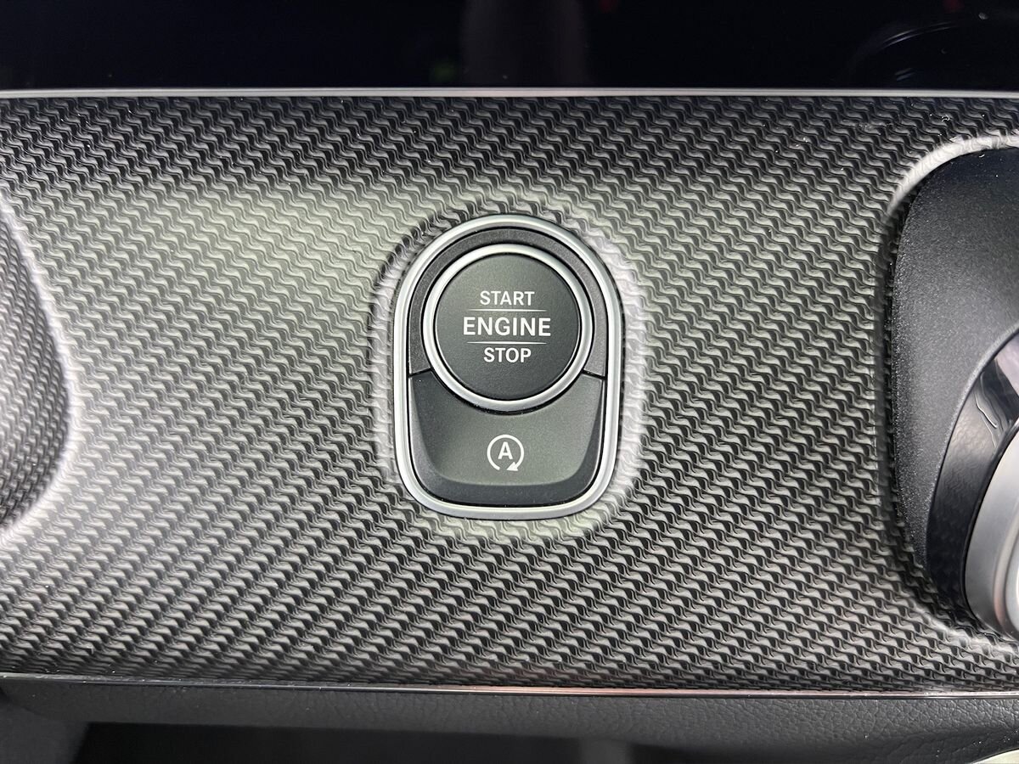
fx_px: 765
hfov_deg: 67.3
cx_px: 510
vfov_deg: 53.1
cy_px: 382
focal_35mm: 26
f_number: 1.5
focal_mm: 5.7
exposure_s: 1/53
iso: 200
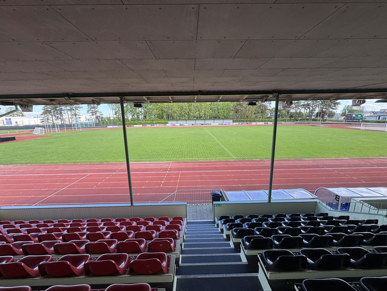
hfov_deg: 102.1
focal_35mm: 14
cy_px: 146
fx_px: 157
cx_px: 194
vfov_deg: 85.7
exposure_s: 1/220
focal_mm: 2.22
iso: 40
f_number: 2.2
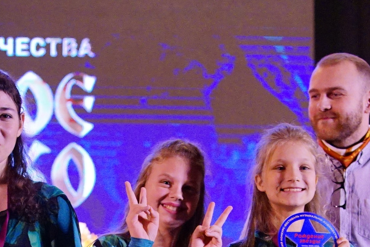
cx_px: 127
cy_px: 377
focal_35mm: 222
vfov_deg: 6.1
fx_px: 2281
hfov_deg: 9.3
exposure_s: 1/320
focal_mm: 70
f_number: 4
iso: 3200
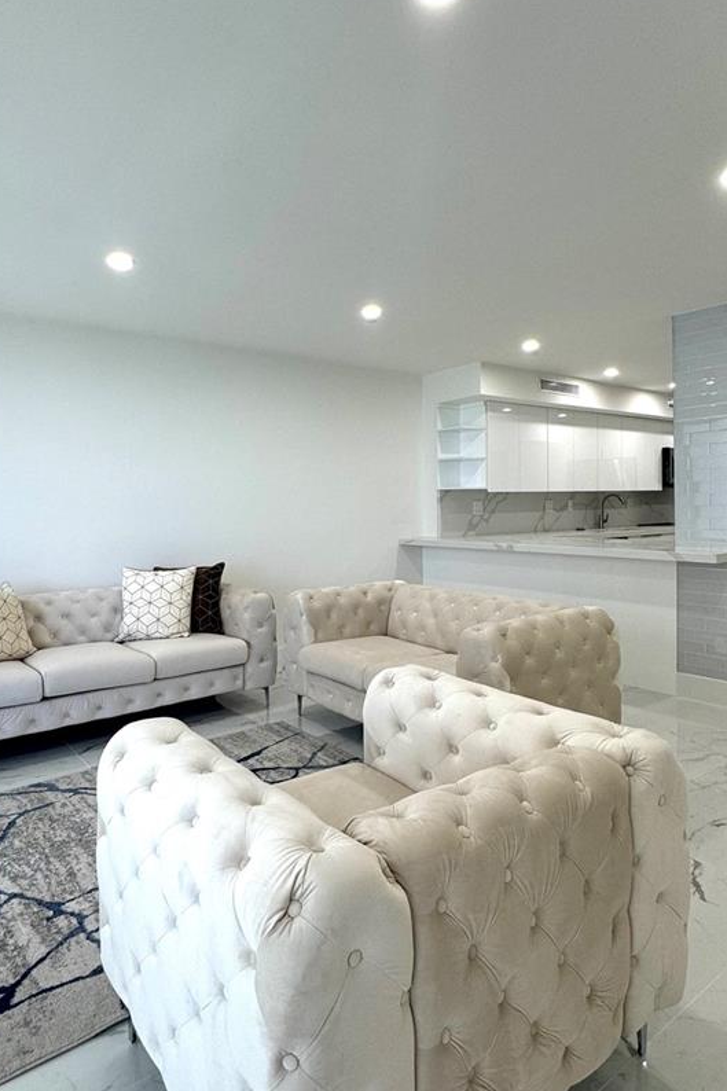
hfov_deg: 57.0
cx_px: 313
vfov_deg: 78.5
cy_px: 519
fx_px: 667
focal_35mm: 22
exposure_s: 1/120
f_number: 2.2
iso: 80
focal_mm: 2.22
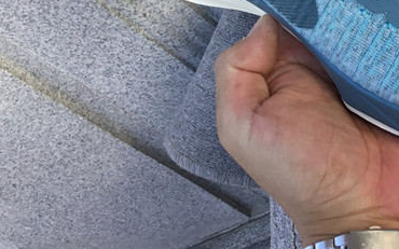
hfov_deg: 24.6
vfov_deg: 15.4
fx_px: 870
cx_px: 404
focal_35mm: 80
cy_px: -90
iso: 25
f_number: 2.4
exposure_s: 1/142
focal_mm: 3.3
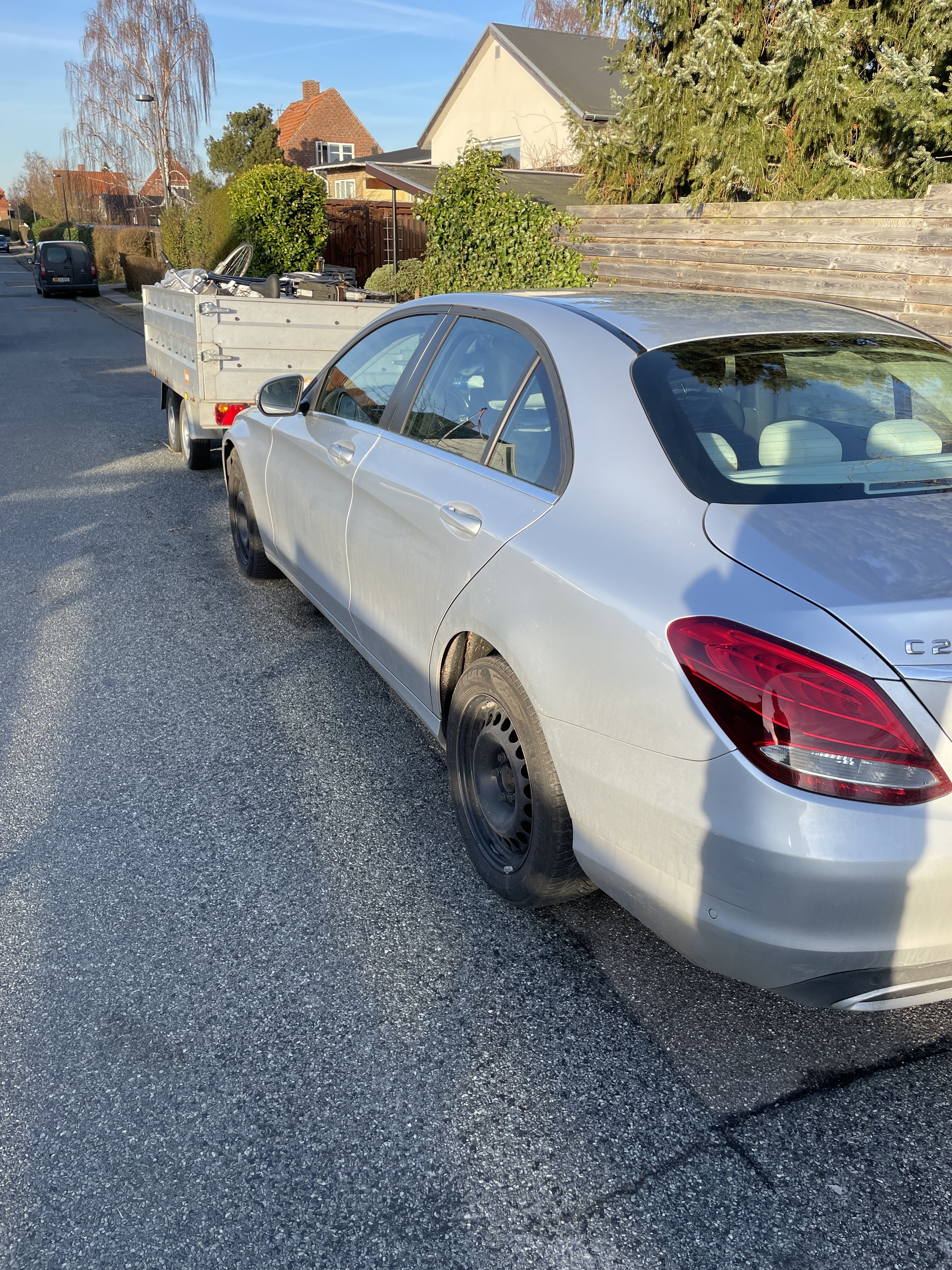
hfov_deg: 53.1
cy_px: 635
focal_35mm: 26
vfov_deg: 67.3
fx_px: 953
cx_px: 476
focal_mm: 4.2
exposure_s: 1/903
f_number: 1.6
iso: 32
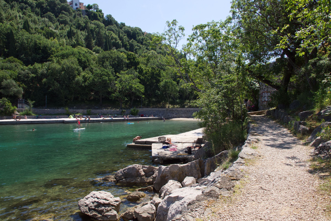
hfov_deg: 67.4
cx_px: 166
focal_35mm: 27
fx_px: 248
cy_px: 110
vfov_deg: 47.9
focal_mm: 18
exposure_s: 1/400
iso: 400
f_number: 9
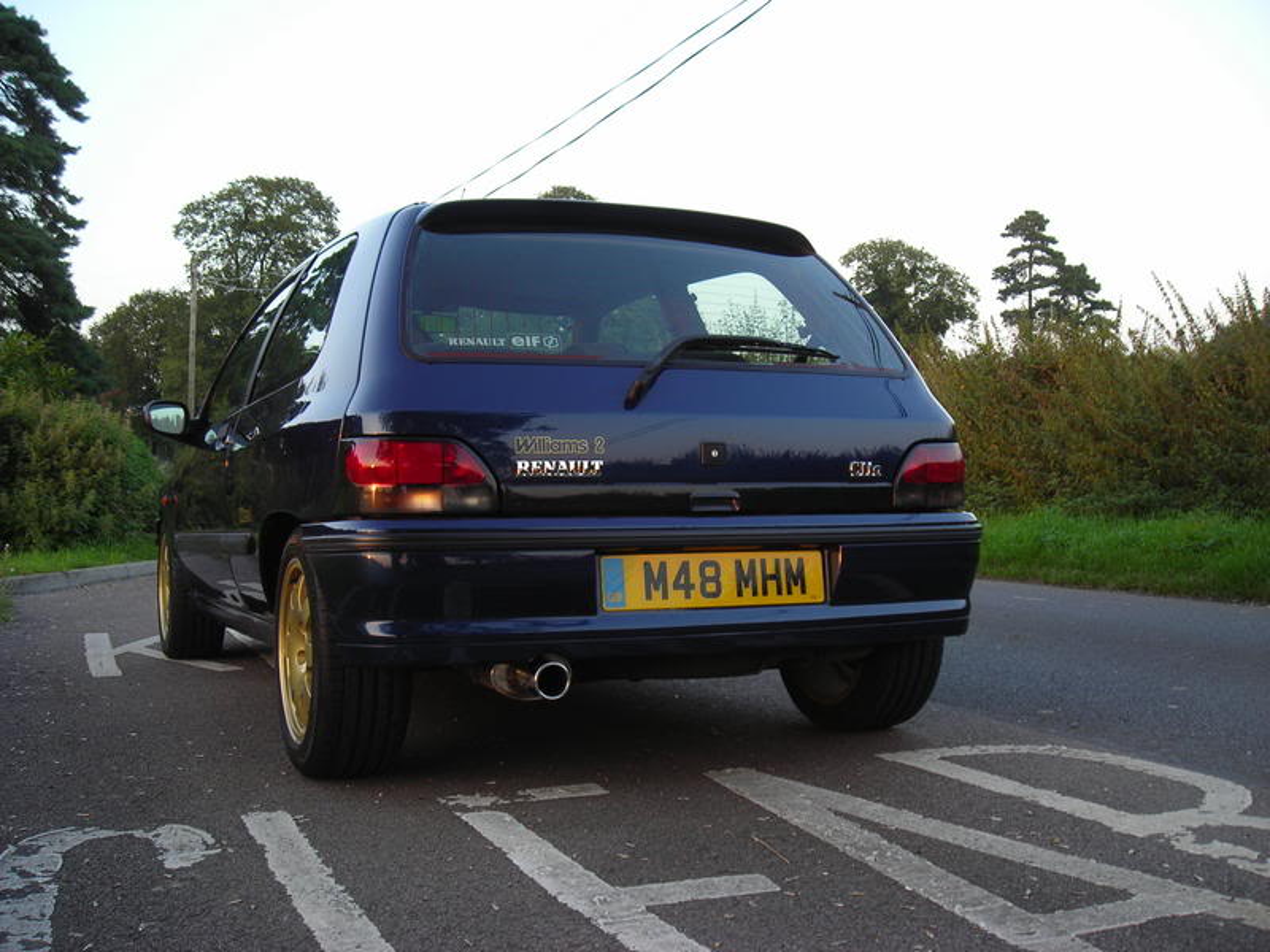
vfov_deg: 37.7
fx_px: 1394
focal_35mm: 38
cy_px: 476
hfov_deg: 49.0
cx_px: 635
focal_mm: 6.3
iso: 50
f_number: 3.2
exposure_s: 1/26.1
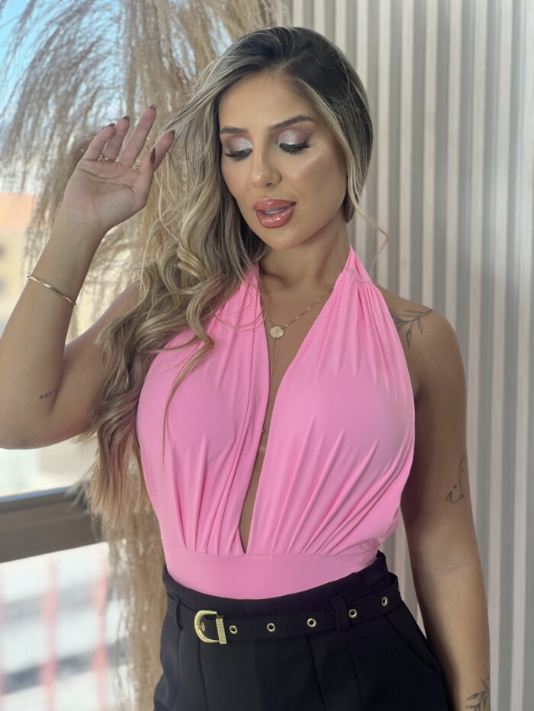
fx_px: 1583
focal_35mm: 77
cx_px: 267
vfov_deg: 25.3
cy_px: 356
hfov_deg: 19.1
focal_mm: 9
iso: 80
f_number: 2.8
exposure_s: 1/120
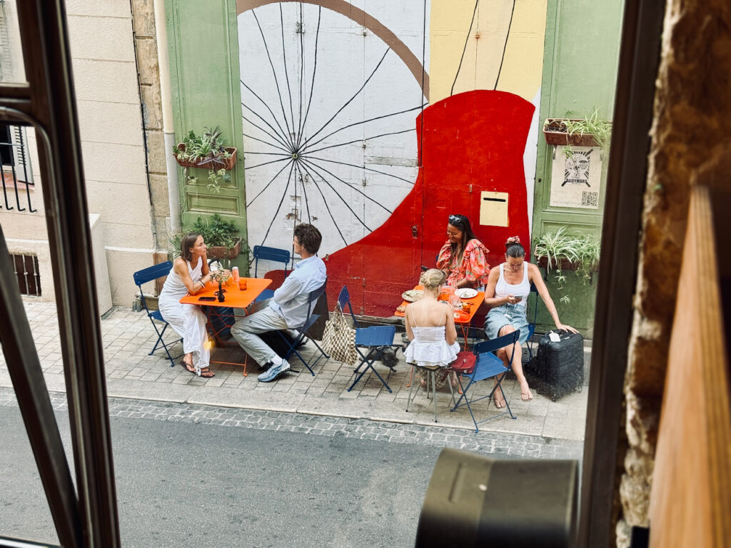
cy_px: 274
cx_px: 366
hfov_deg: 39.7
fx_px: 1014
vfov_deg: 30.3
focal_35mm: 48
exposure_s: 1/187
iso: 50
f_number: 1.78
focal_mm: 6.76
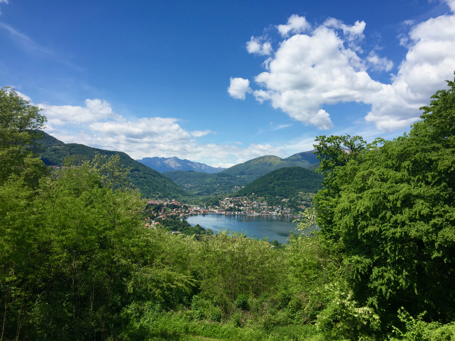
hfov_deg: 61.7
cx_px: 228
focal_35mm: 29
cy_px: 170
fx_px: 381
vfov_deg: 48.2
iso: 32
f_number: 2.2
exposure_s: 1/2475
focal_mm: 4.15
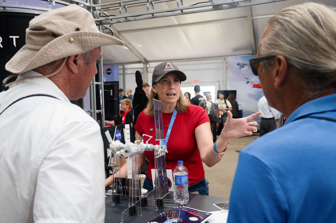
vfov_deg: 43.6
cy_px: 112
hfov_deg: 62.0
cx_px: 168
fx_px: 280
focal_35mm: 30
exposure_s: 1/200
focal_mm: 30
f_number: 5.6
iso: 800
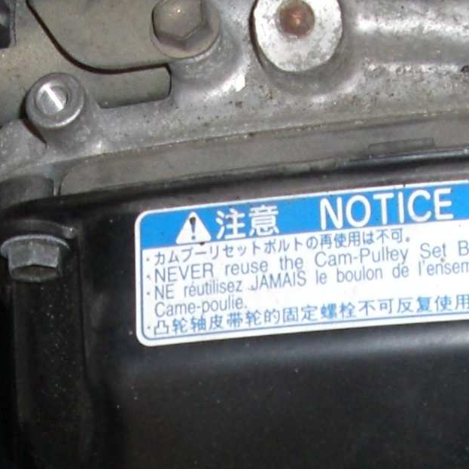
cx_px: 187
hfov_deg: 12.6
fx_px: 2115
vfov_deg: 12.3
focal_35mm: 138
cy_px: 607
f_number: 2.7
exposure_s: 1/60
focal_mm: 6.2
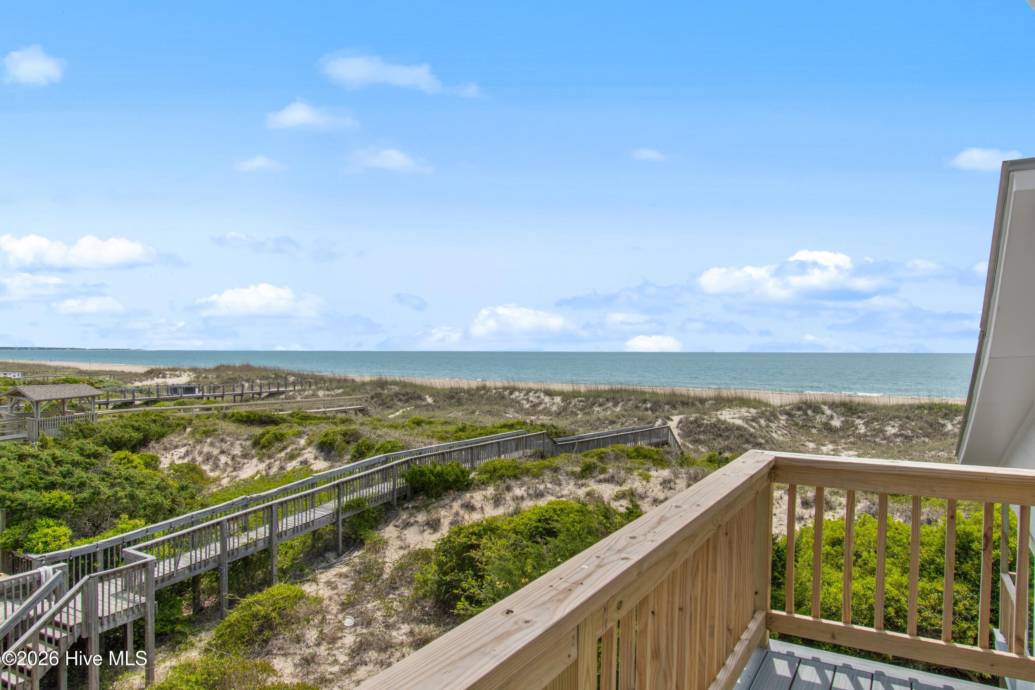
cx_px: 518
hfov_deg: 78.6
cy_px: 345
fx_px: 632
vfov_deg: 57.2
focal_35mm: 22
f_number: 10
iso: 100
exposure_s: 1/400
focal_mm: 15
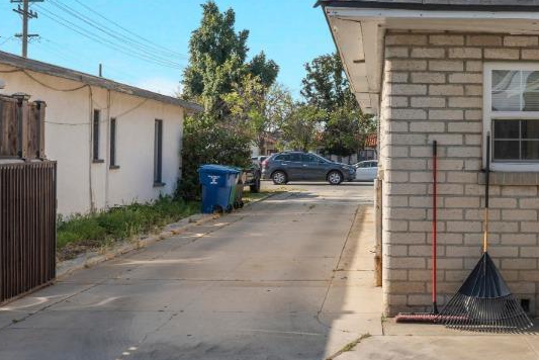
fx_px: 674
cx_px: 379
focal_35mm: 45
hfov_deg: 42.7
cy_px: 209
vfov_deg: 29.9
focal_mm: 16
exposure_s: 1/160
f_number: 10
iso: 100
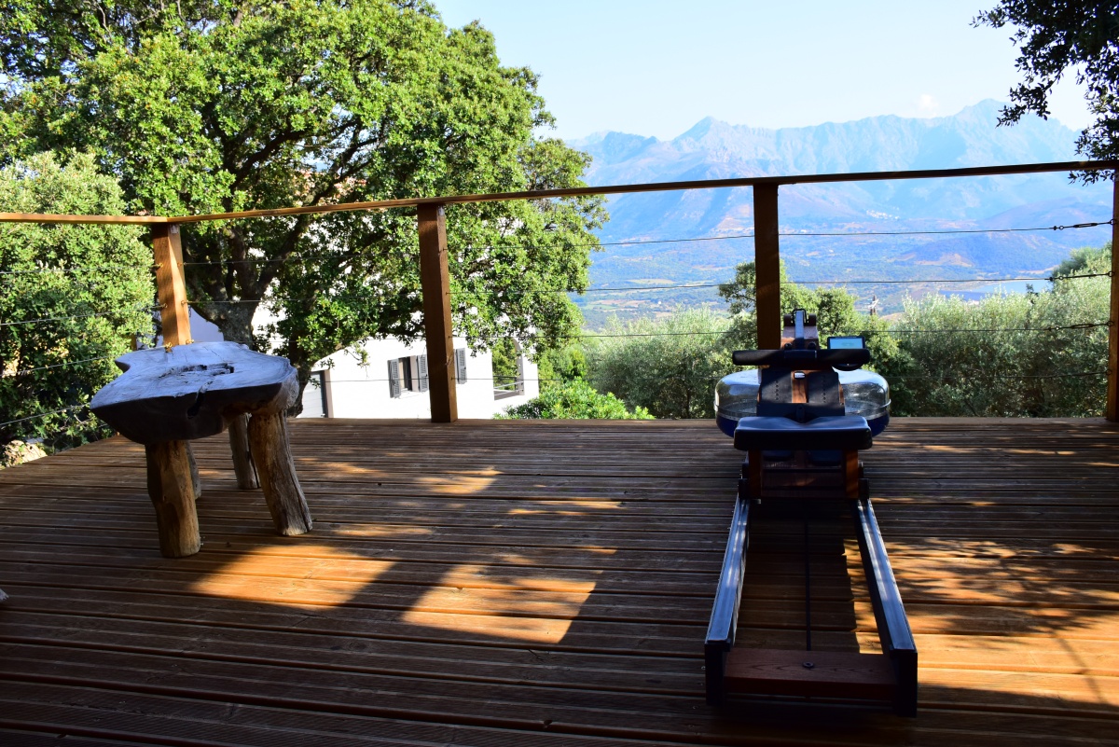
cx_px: 560
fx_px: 840
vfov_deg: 48.0
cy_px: 374
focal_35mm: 27
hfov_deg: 67.4
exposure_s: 1/400
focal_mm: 18
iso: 400
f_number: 10
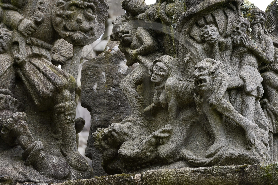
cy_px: 92
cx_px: 139
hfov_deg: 10.3
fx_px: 1544
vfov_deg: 6.9
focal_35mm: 200
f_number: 9
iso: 400
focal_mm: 200
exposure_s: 1/400
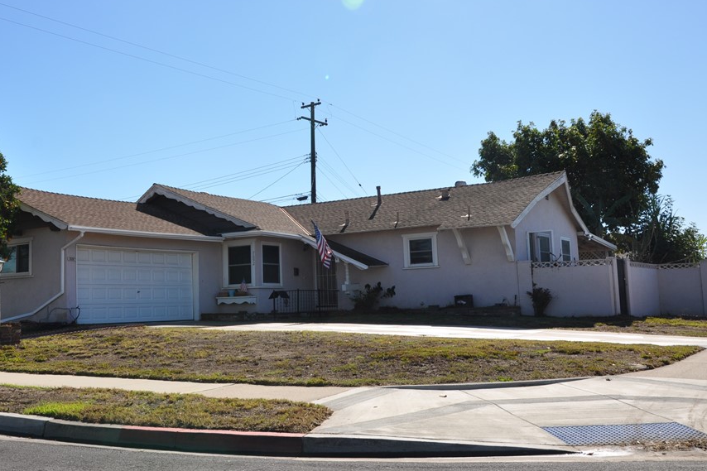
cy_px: 208
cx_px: 275
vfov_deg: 31.8
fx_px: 825
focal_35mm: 42
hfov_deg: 46.1
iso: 200
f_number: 10
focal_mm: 22
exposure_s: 1/400
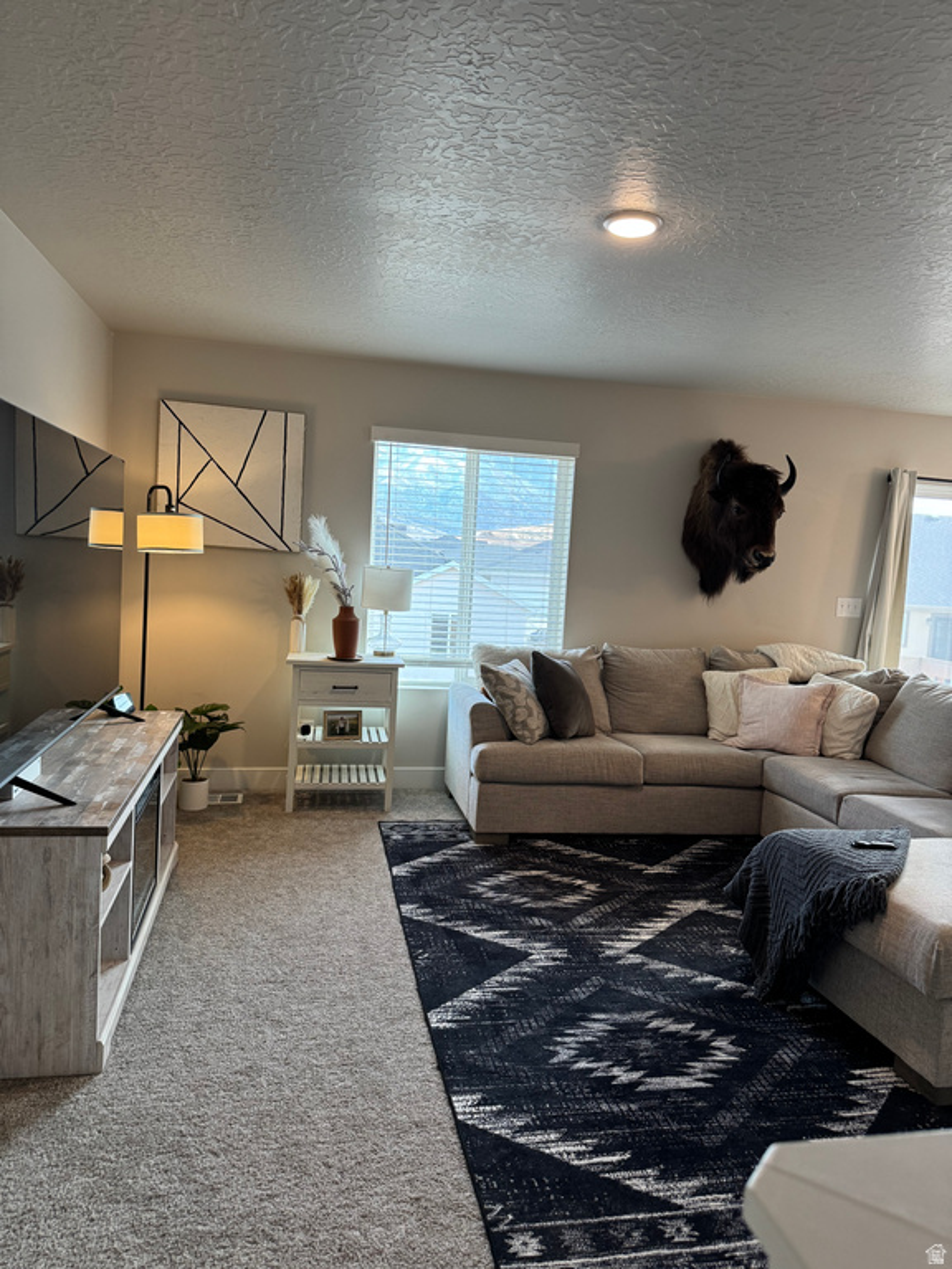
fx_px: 880
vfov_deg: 71.6
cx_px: 476
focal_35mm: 24
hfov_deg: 56.8
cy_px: 634
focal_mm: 6.76
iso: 160
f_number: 1.78
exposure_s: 1/120
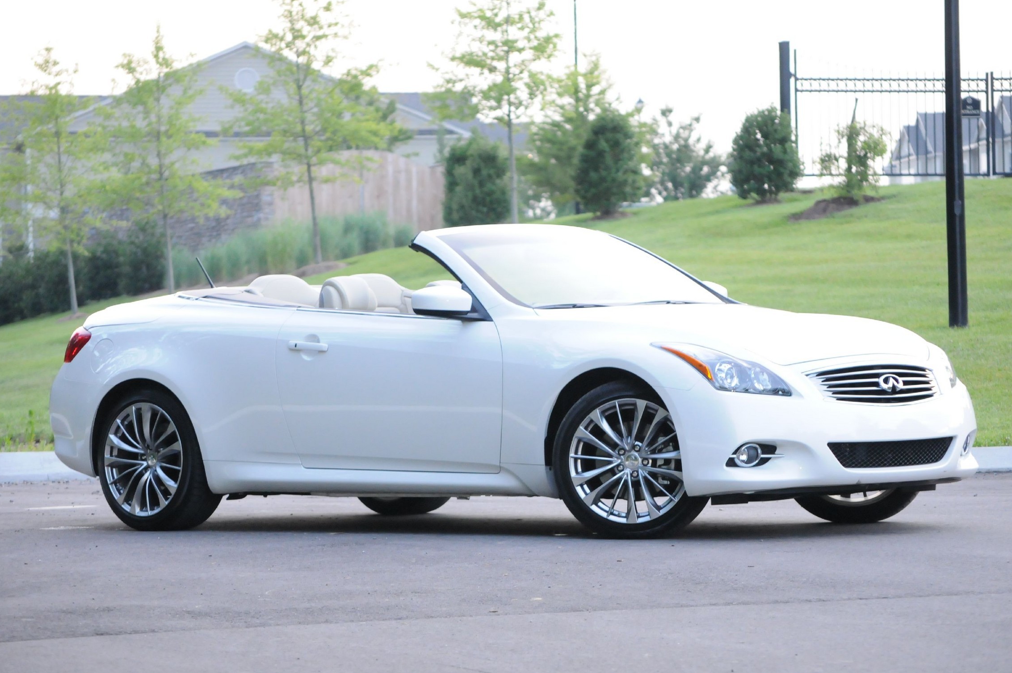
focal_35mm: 149
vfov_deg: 9.2
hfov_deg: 13.8
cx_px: 520
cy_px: 342
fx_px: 4184
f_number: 5
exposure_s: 1/80
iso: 2000
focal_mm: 90
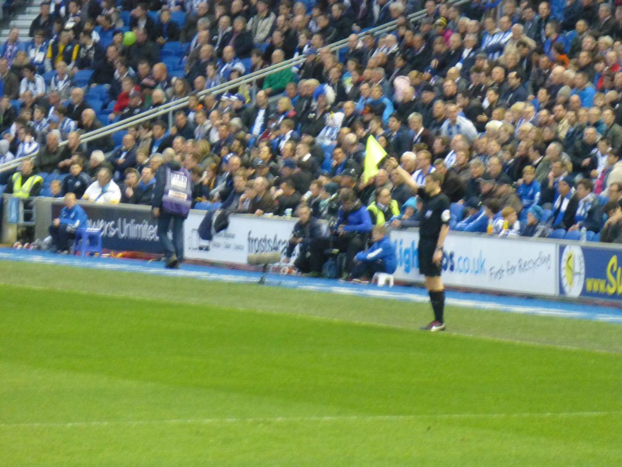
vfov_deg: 3.1
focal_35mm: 480
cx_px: 311
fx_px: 8625
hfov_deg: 4.1
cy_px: 234
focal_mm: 86
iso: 1600
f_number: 6.4
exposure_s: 1/30
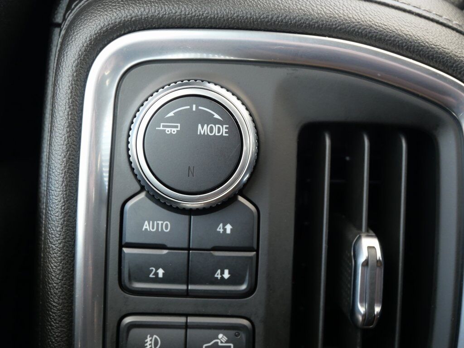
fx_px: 590
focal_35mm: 44
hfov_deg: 42.9
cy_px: 174
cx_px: 232
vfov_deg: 32.9
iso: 640
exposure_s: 1/60
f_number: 4.8
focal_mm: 22
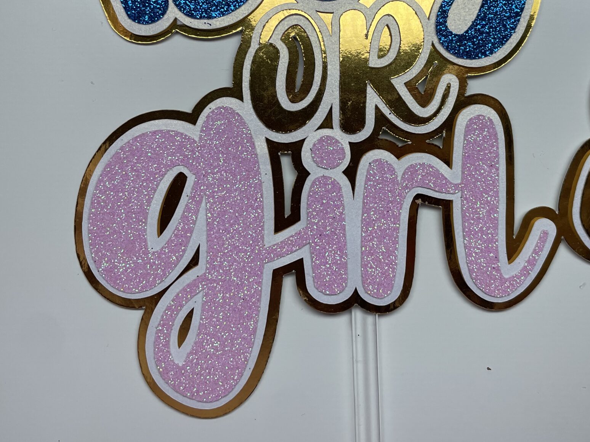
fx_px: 733
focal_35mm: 43
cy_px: 85
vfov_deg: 32.6
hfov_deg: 43.7
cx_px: 348
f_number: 1.6
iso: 32
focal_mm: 4.2
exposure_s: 1/1006
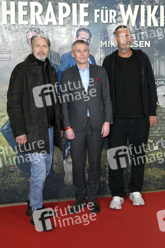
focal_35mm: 38
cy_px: 124
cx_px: 82
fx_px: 262
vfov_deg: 50.7
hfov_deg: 35.0
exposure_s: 1/250
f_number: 6.3
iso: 1600
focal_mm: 38
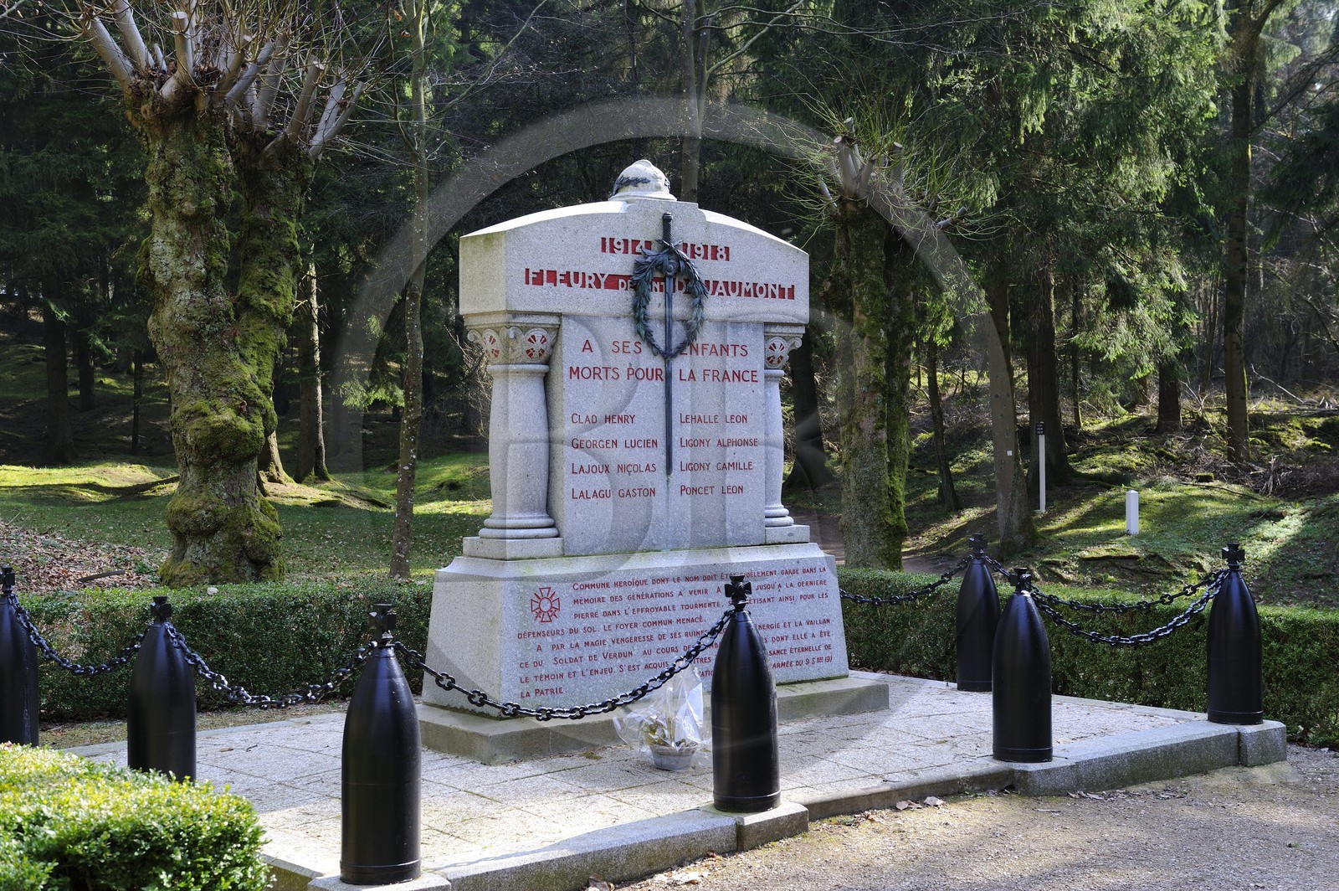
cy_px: 446
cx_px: 670
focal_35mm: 50
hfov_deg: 39.6
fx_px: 1858
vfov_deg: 26.9
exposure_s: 1/100
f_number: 7.1
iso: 400
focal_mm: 50
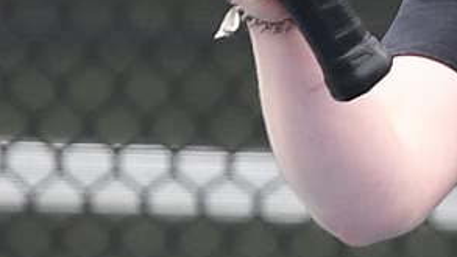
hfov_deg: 1.5
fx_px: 17673
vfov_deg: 0.8
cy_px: -111
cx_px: 603
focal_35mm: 1458
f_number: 4.5
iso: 320
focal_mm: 190
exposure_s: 1/1000
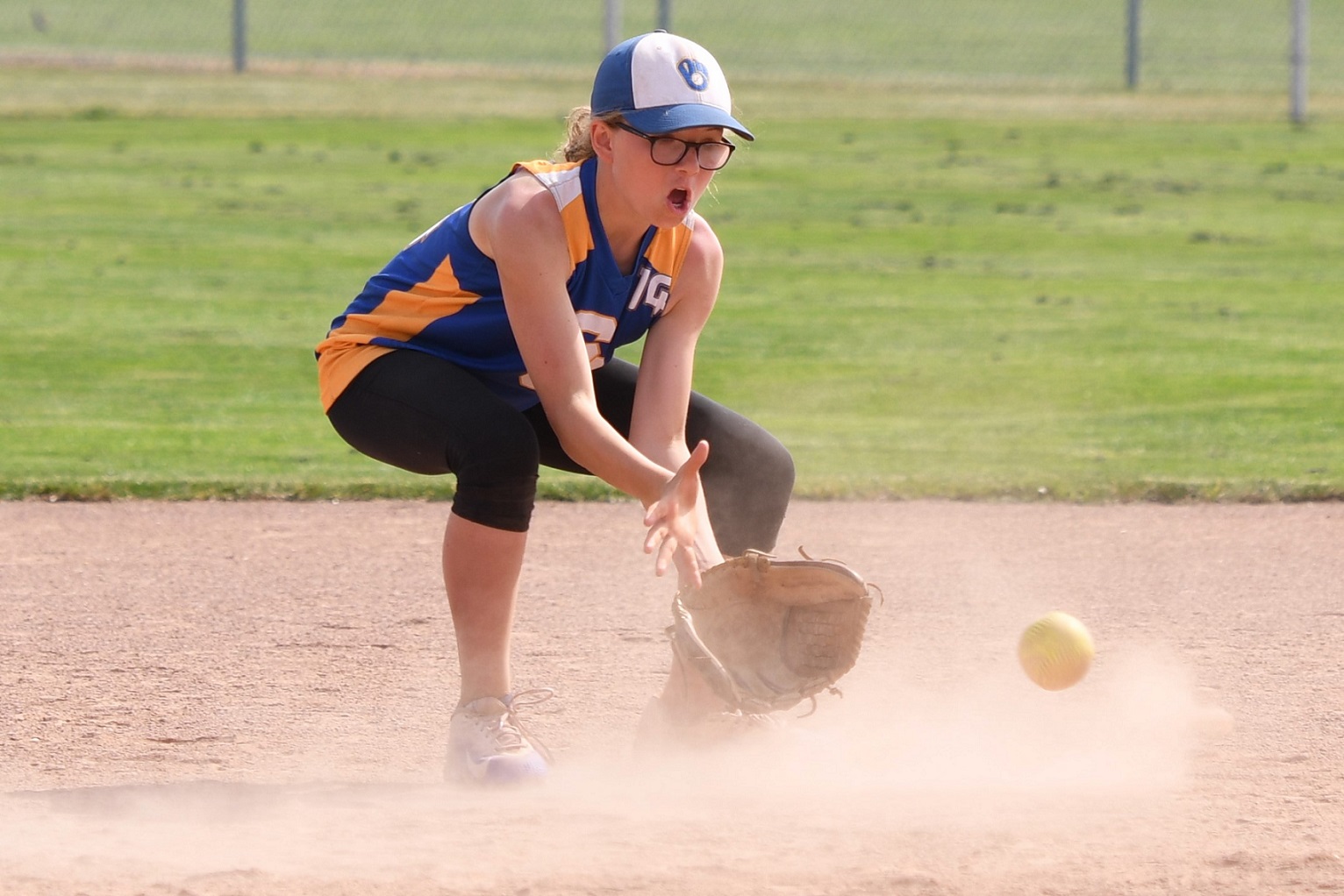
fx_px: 6833
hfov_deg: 11.2
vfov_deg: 7.5
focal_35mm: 183
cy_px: 448
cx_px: 672
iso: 125
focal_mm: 122
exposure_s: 1/1000
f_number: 4
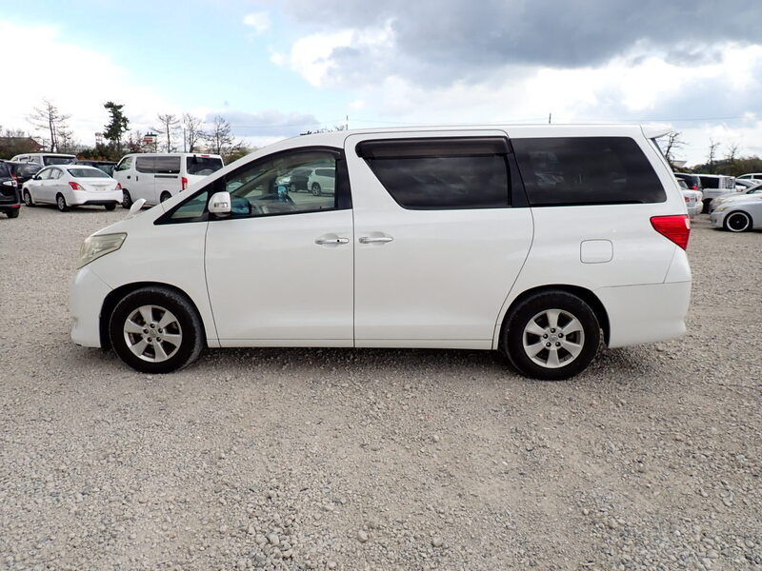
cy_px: 286
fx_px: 550
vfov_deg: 54.9
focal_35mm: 25
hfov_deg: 69.4
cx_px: 381
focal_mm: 4.5
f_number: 2.8
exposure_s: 1/640
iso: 100
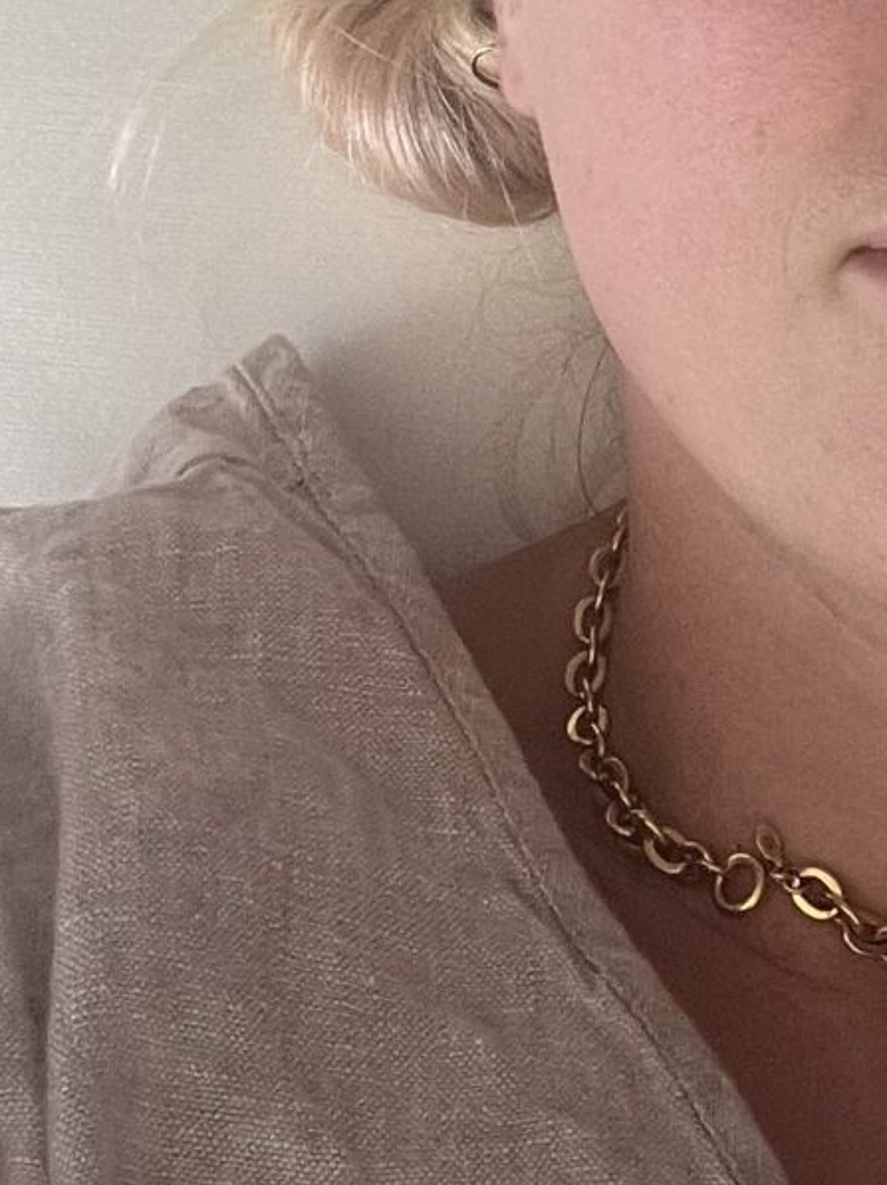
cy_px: -337
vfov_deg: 17.9
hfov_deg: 13.6
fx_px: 3523
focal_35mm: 103
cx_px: 1262
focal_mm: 2.71
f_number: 2.2
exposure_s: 1/76
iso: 100
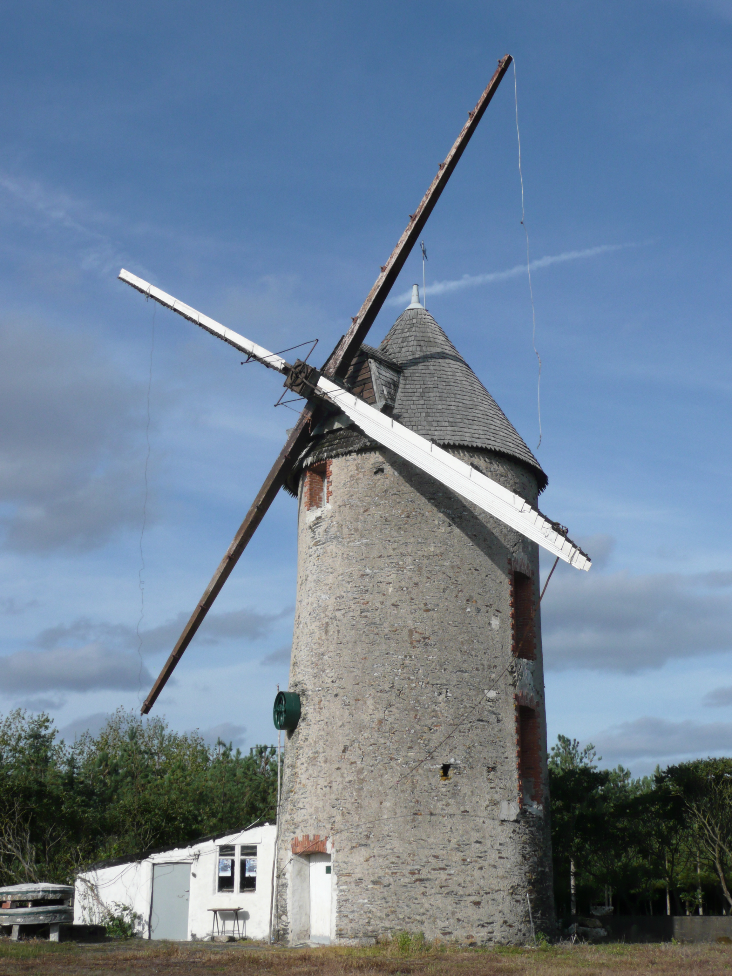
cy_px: 488
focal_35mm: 50
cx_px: 366
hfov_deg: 29.1
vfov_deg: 38.2
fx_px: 1410
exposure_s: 1/800
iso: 100
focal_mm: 8.2
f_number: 4.2
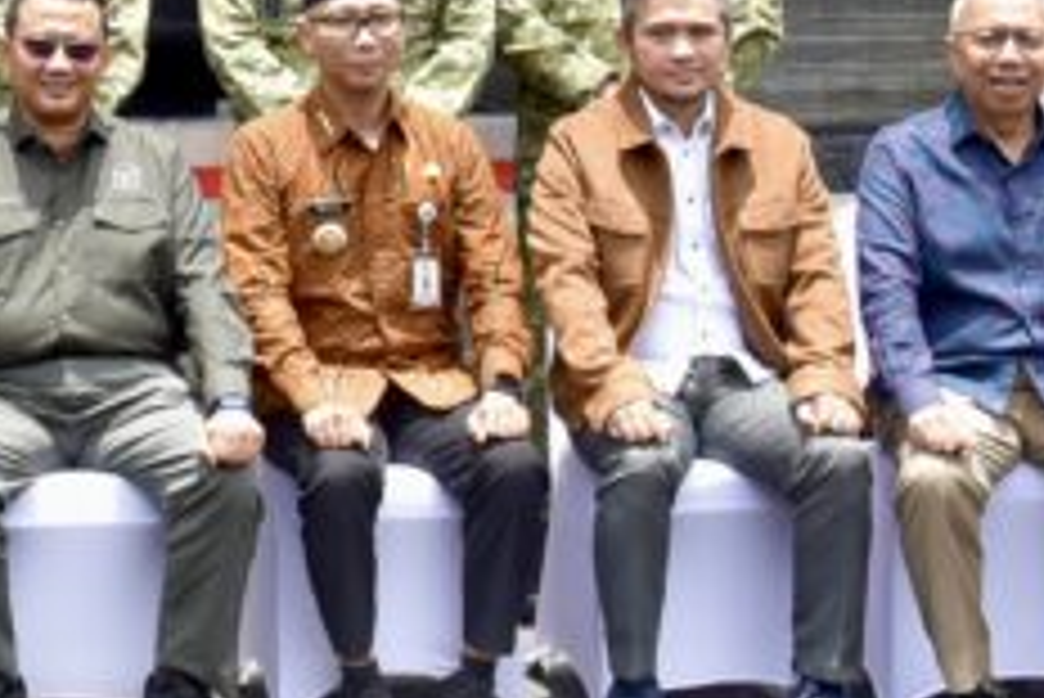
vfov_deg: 11.8
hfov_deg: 18.5
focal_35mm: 106
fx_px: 3076
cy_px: -603
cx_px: -104
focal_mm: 24
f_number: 7.1
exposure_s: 1/100
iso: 100
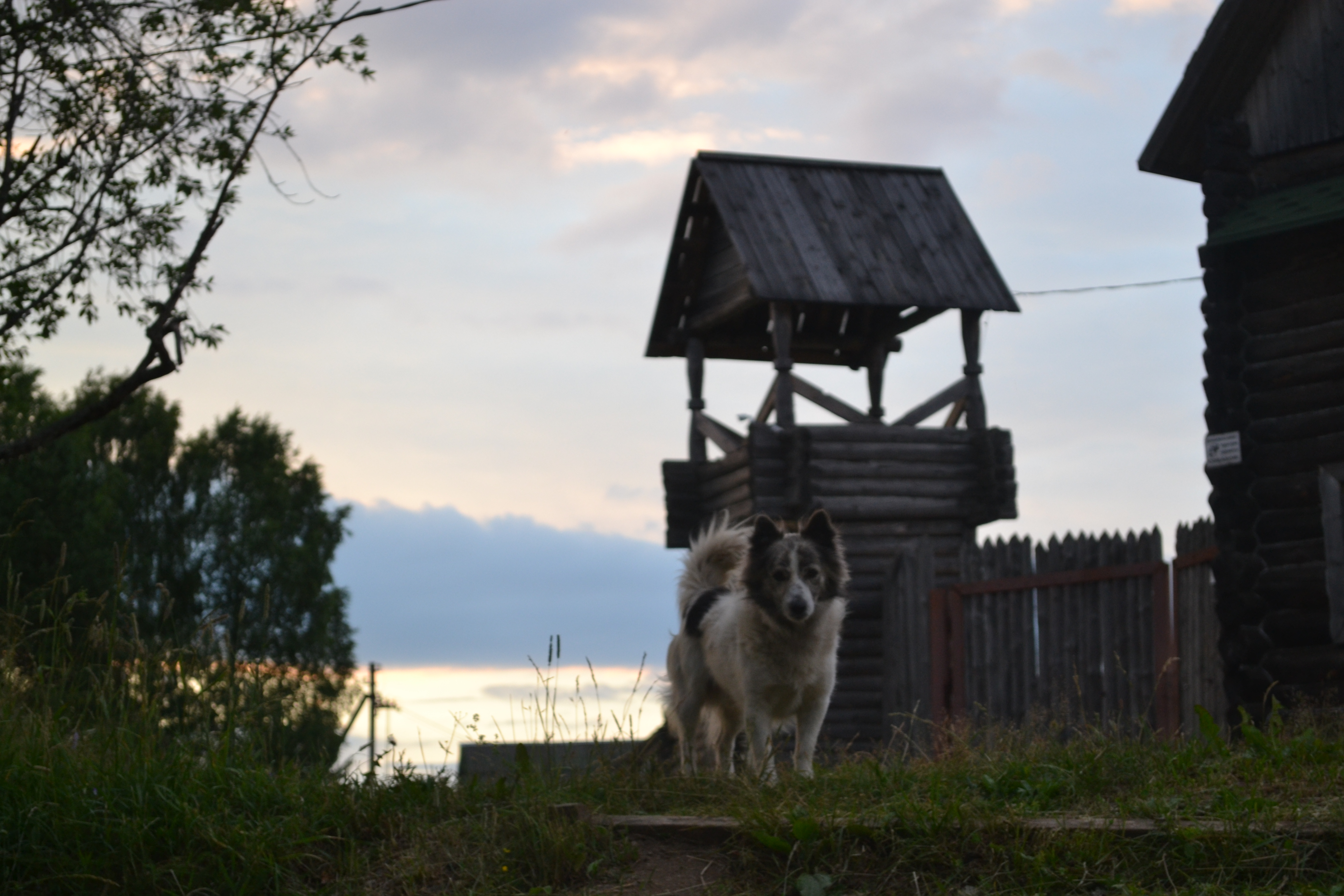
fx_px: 3080
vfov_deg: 16.6
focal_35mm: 82
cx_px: 672
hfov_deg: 24.6
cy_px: 448
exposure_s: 1/60
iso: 500
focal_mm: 55
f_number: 5.6
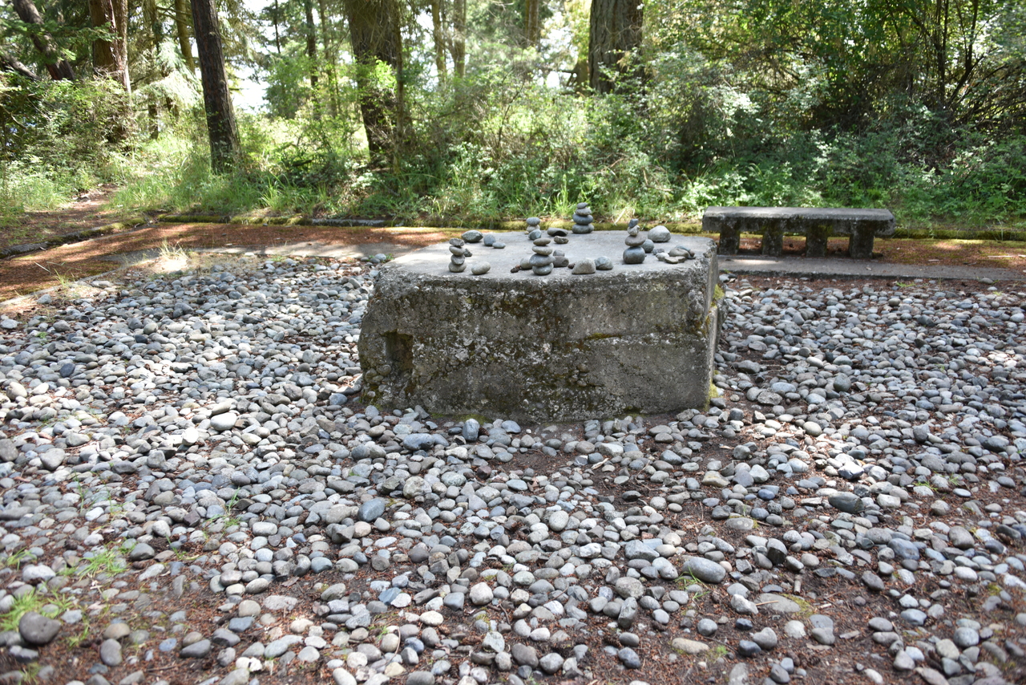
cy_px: 342
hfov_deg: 65.5
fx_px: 798
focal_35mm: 28
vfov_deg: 46.4
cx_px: 513
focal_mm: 28
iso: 100
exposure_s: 1/60
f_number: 3.5
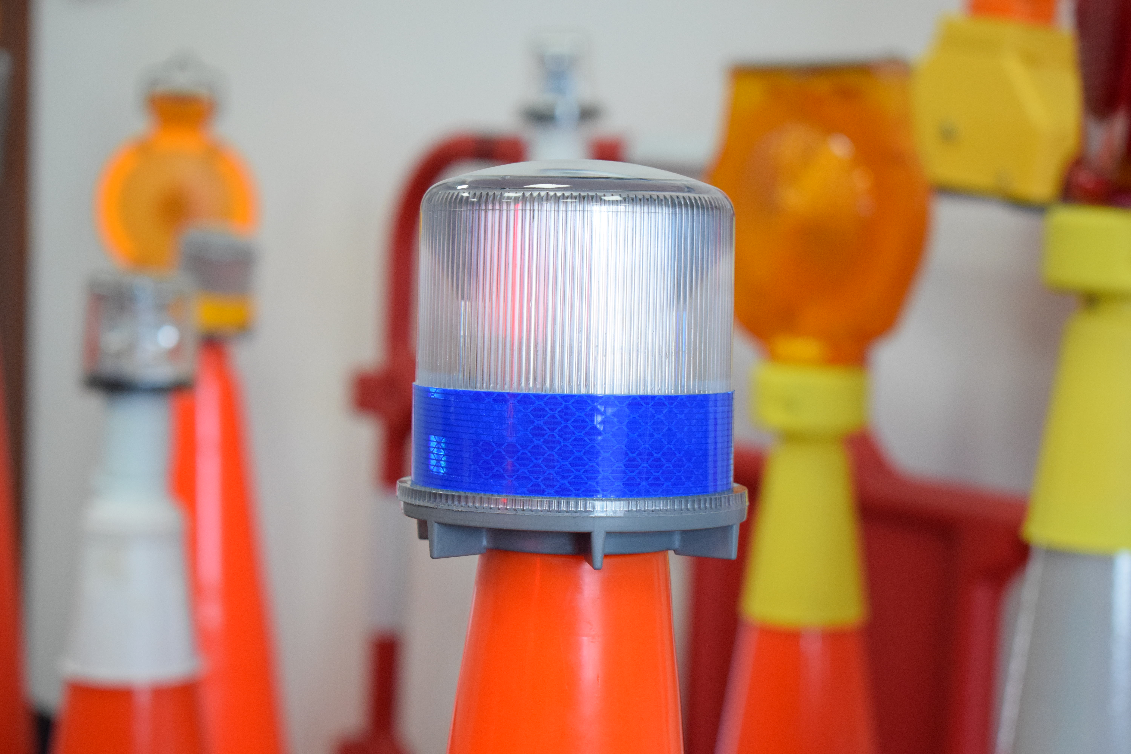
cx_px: 566
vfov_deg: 18.2
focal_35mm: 75
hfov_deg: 27.0
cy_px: 377
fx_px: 2356
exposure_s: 1/250
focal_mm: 50
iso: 3200
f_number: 5.6
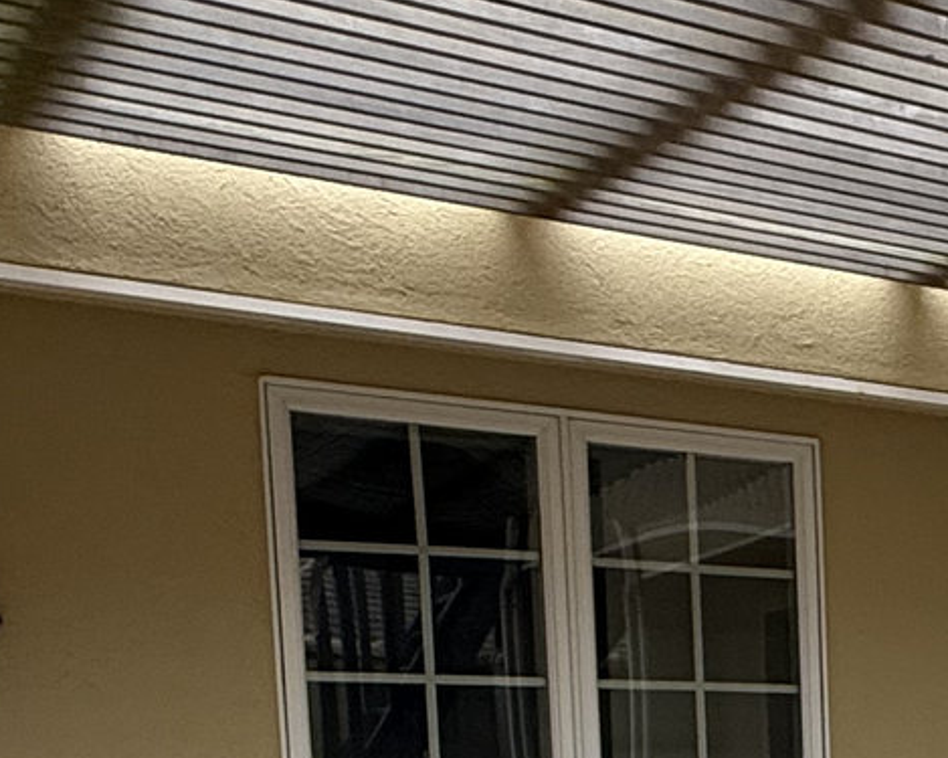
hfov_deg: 22.7
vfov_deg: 20.0
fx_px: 1964
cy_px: 990
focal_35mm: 70
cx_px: 1385
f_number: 2.2
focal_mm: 2.22
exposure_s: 1/99
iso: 125
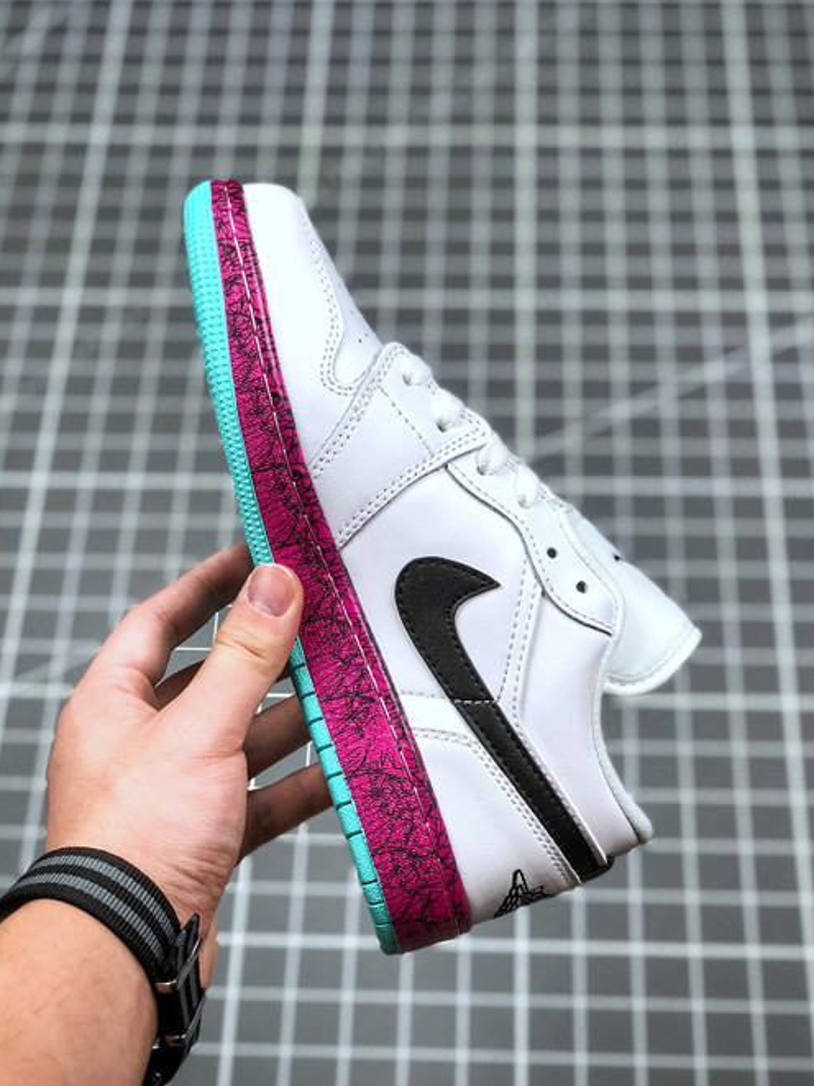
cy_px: 541
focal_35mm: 62
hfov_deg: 23.6
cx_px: 386
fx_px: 1945
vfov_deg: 31.2
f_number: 2.8
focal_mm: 6.6
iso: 40
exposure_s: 1/50
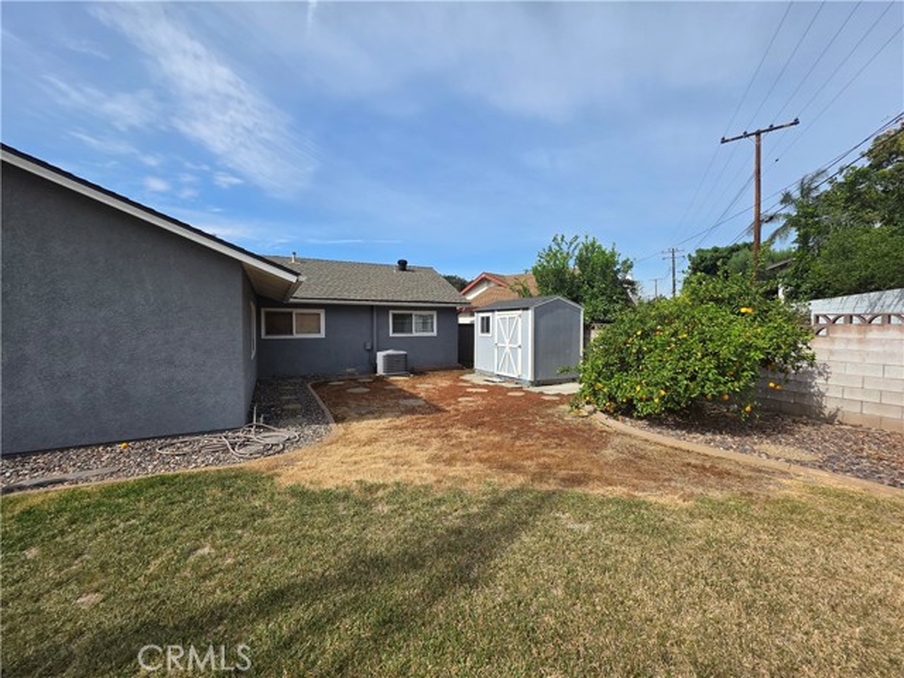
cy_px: 339
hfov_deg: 106.2
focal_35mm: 13
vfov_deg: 89.9
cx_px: 452
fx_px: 339
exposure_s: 1/2565
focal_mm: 2.2
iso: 40
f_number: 1.9
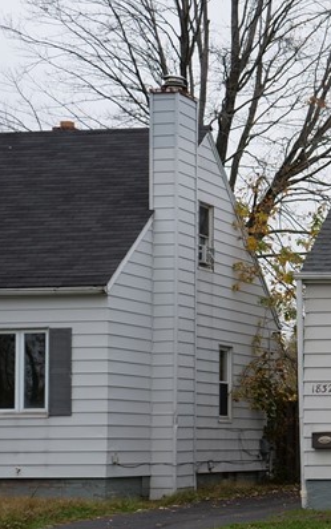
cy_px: 380
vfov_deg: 19.0
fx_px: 1572
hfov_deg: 11.1
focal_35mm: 109
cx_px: 623
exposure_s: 1/100
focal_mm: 20
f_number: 3.3
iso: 200
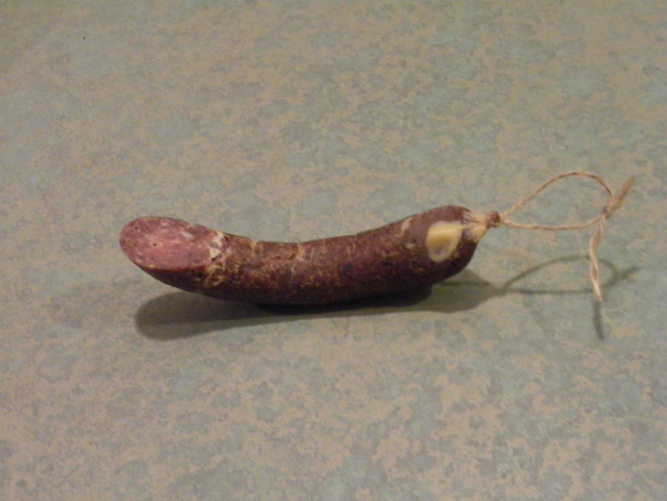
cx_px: 334
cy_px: 250
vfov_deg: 23.7
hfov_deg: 31.2
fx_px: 1195
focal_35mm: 62
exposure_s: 1/7.2
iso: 800
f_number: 4.6
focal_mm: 11.2
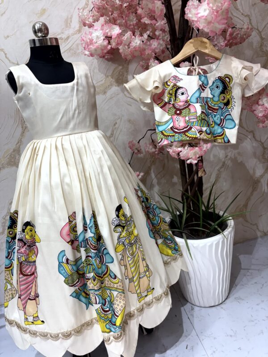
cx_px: 134
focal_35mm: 26
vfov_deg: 67.3
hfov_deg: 53.1
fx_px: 268
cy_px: 178
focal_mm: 5.96
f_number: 1.6
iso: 50
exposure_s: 1/100
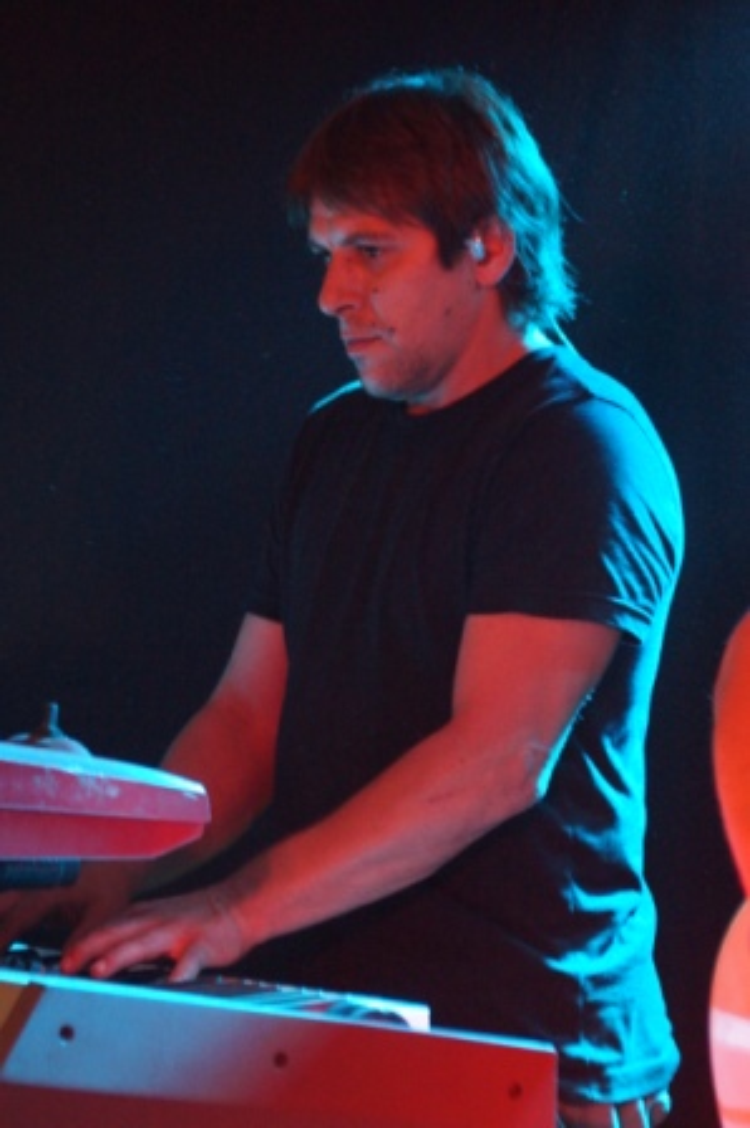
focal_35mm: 195
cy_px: 564
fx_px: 6103
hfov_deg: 7.0
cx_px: 375
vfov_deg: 10.6
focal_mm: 130
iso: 3200
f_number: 5.6
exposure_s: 1/25
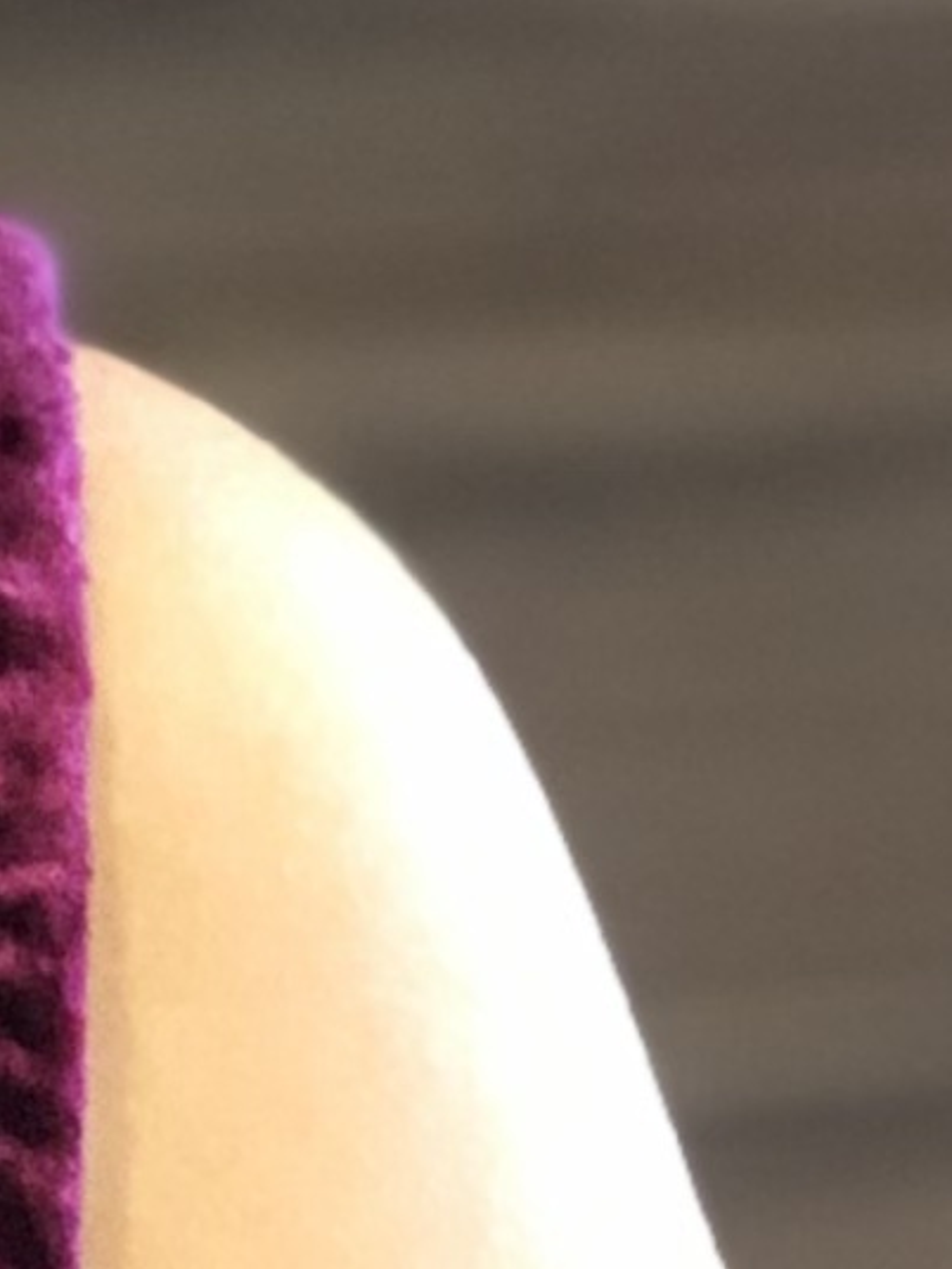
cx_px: -1577
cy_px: 743
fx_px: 14338
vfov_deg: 5.1
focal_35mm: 391
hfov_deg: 3.7
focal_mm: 6
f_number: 2.4
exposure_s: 1/14
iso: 160
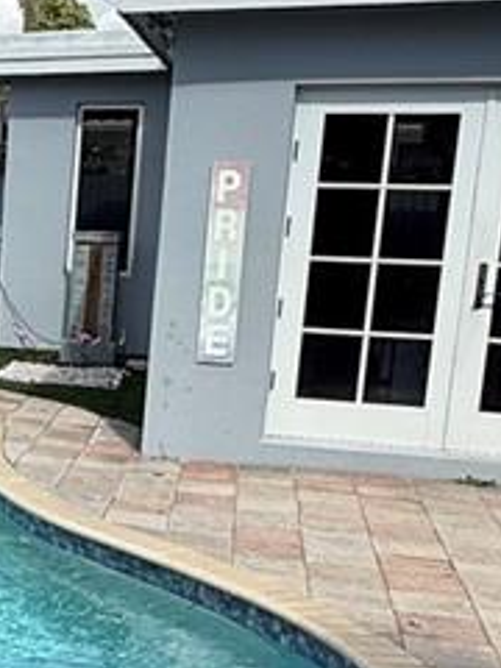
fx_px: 1351
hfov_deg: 17.6
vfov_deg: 27.7
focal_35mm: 70
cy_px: 412
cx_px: -359
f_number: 2.2
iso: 50
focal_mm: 2.22
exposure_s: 1/1795
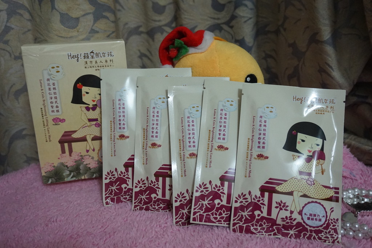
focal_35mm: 32
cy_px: 124
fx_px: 325
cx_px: 186
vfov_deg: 41.6
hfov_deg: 59.5
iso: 2500
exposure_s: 1/60
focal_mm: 21
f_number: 4
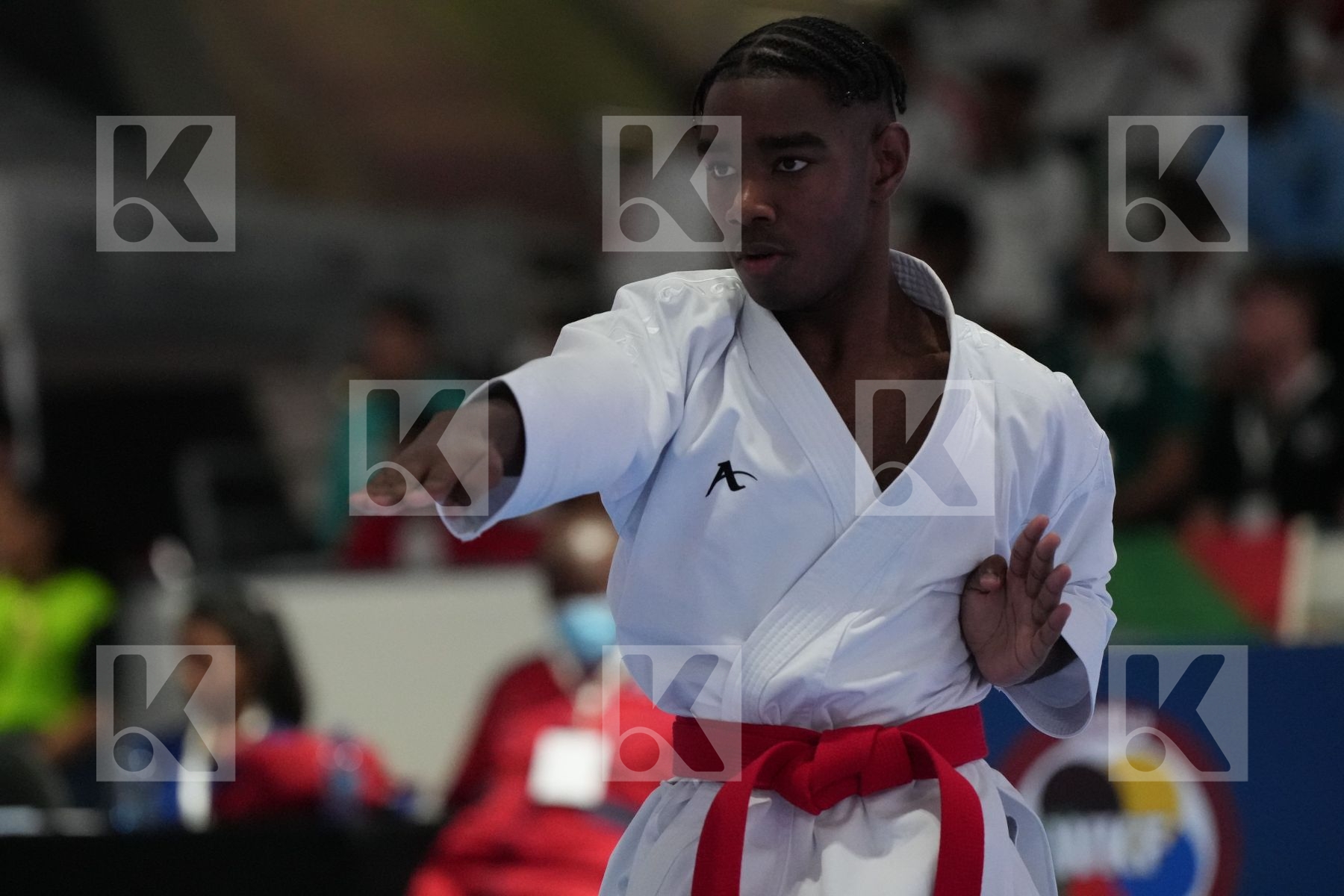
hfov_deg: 8.4
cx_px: 672
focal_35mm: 244
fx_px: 9109
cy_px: 448
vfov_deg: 5.6
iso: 6400
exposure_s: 1/500
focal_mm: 163
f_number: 2.8
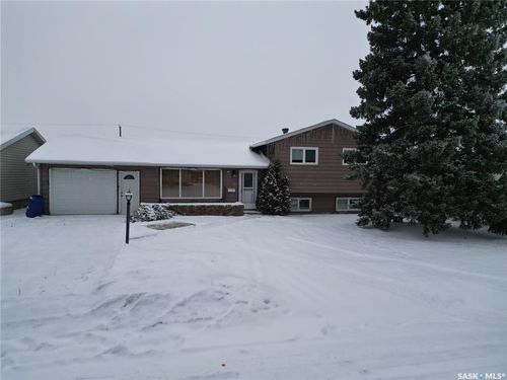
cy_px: 190
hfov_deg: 71.6
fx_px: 352
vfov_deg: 56.8
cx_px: 254
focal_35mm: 24
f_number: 1.7
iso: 100
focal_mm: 6.72
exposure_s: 1/3000
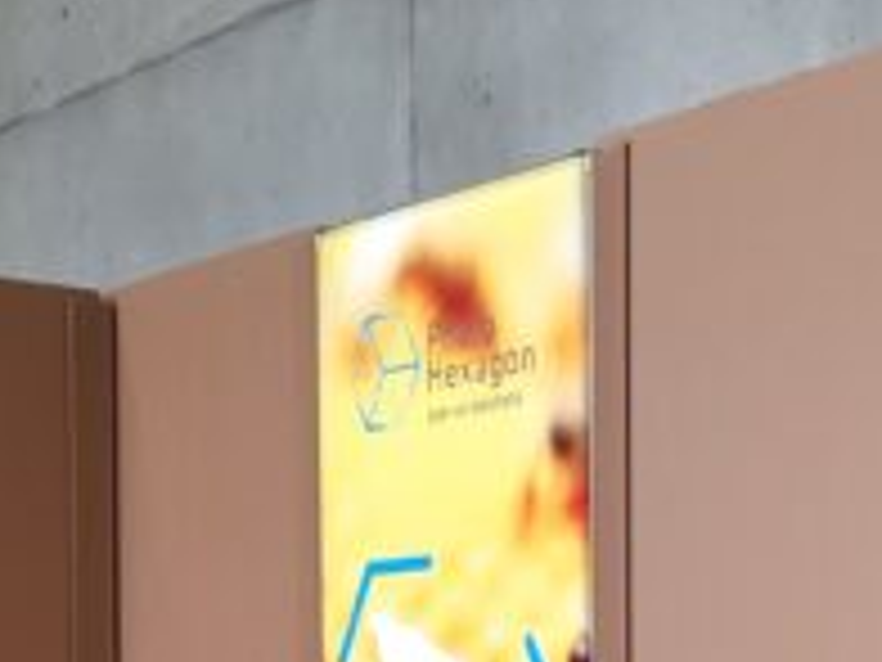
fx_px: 2497
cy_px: 901
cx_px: 711
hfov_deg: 19.8
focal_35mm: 98
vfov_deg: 14.4
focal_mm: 4.6
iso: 40
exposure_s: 1/50
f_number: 2
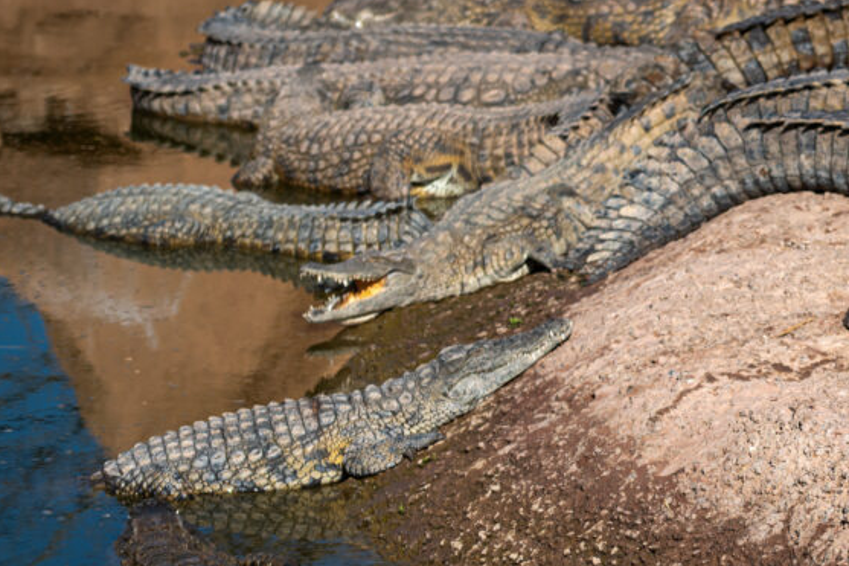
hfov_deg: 7.9
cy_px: 269
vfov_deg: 5.4
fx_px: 6035
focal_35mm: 256
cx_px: 1114
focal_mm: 95
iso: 250
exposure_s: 1/3200
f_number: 4.5
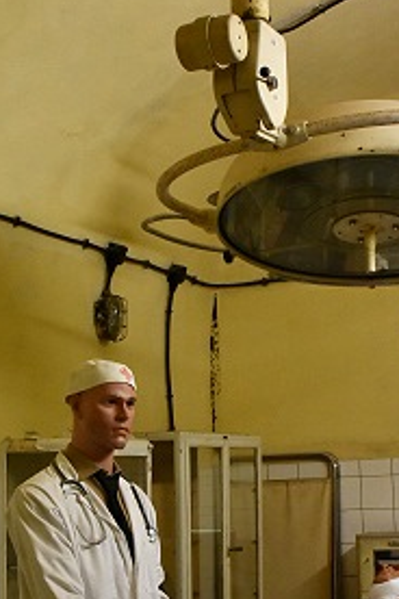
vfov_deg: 27.9
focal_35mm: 72
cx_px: 224
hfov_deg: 18.9
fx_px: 1197
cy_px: 396
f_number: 7.1
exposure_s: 1/125
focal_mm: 30
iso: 2000
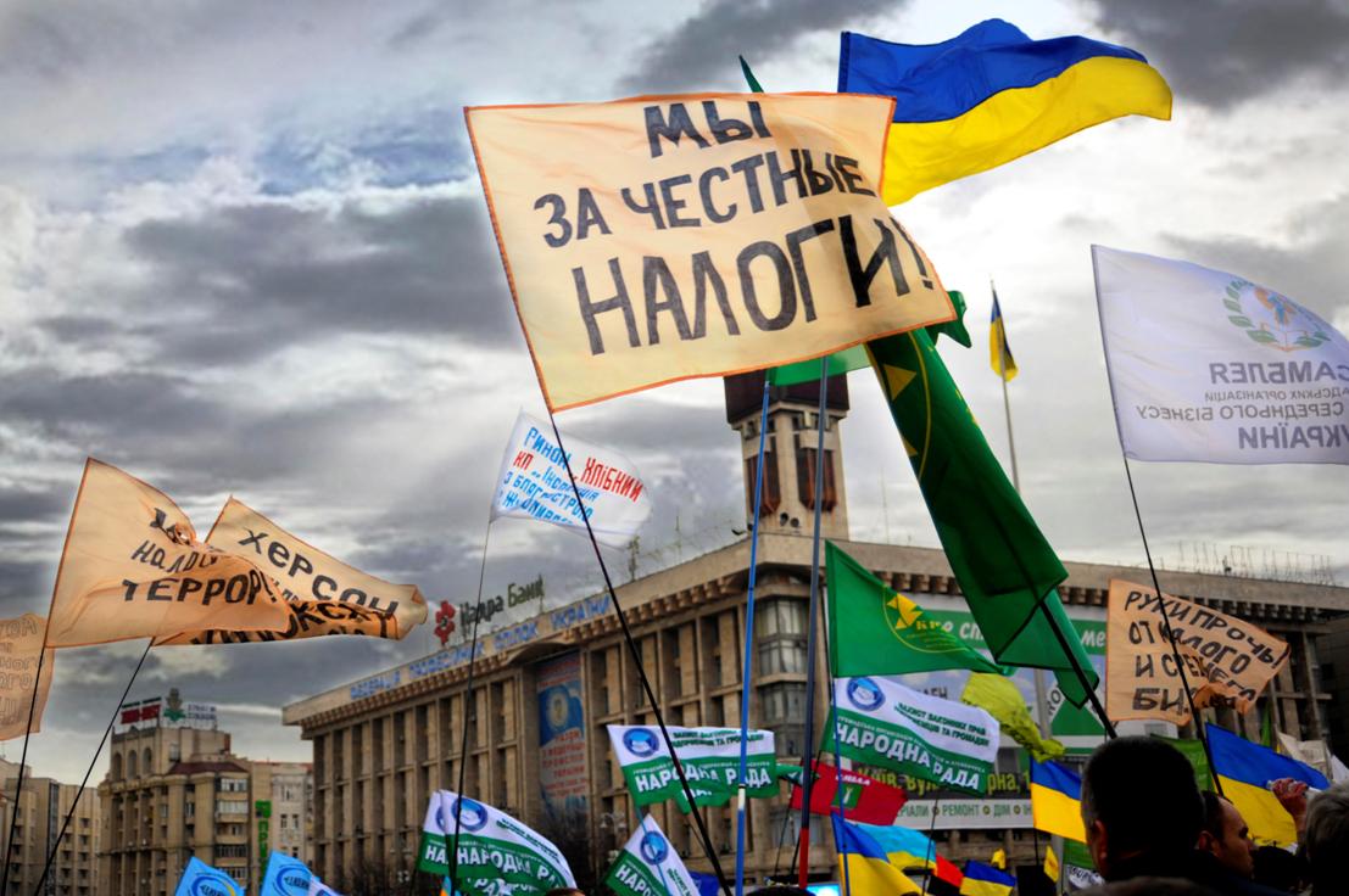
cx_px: 674
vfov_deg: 31.8
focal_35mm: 42
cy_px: 448
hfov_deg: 46.4
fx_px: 1572
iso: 400
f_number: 4.2
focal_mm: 42
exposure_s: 1/400
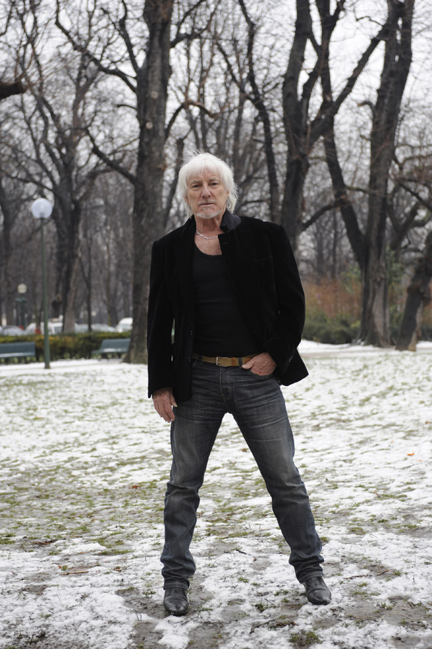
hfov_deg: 19.4
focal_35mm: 70
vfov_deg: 28.9
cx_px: 216
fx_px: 1262
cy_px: 324
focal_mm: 70
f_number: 5
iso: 400
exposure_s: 1/100
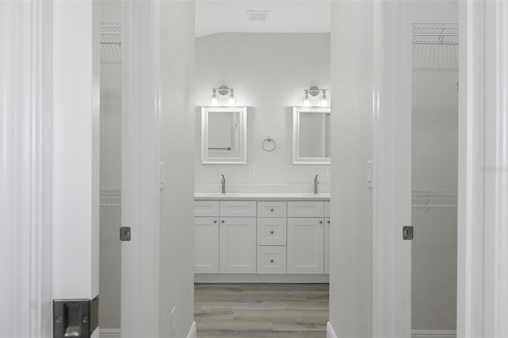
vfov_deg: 56.1
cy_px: 169
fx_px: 317
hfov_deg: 77.3
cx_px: 254
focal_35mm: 22
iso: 640
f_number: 8
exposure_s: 1/15
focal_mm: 15
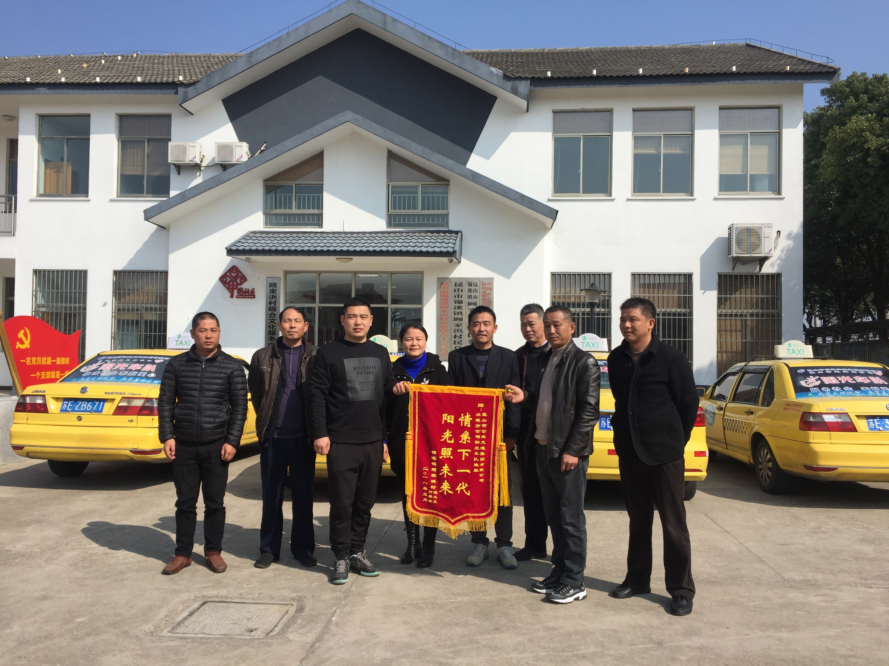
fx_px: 745
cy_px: 333
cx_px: 444
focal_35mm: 29
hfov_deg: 61.7
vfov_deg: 48.2
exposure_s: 1/3049
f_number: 2.2
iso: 32
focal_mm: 4.15
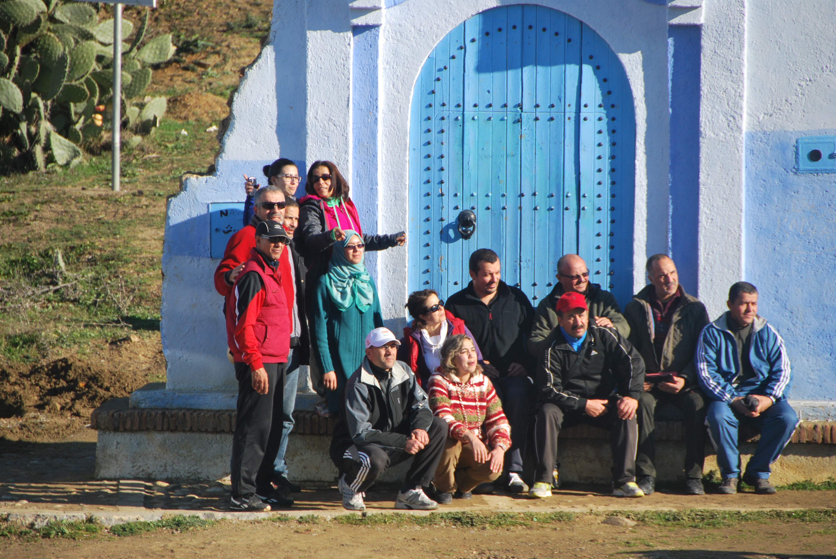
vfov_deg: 4.6
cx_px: 418
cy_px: 280
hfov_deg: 6.9
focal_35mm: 300
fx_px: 6975
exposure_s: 1/640
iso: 200
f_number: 5.6
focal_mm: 200
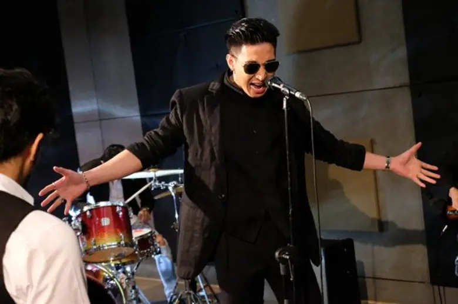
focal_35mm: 52
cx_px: 229
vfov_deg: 25.9
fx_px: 660
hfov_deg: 38.3
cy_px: 152
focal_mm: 34.5
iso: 12800
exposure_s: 1/250
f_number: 4.3
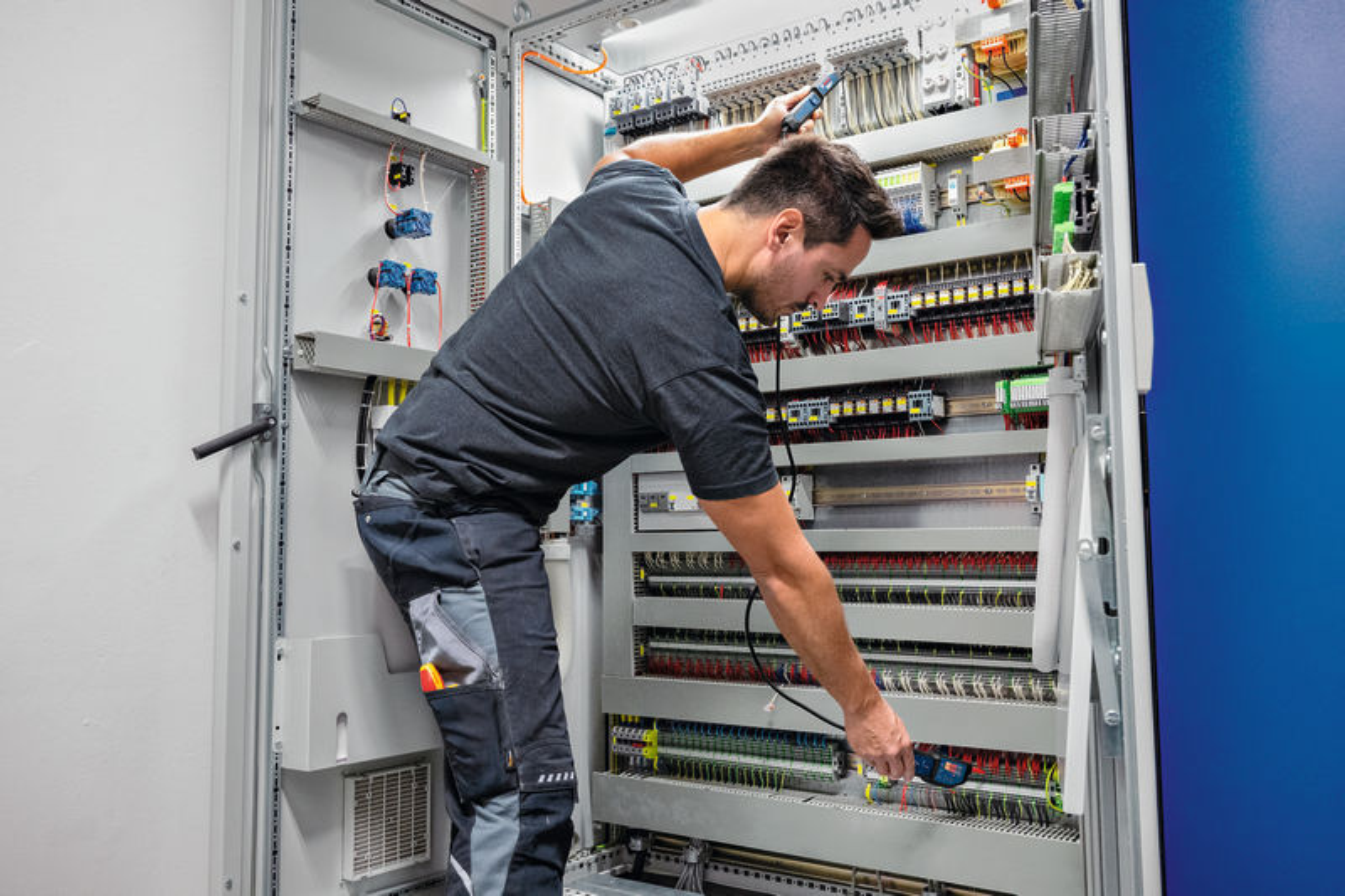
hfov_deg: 59.5
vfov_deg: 41.7
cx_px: 672
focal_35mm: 32
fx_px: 1177
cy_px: 448
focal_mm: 31.5
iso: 2500
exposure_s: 1/50
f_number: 6.3
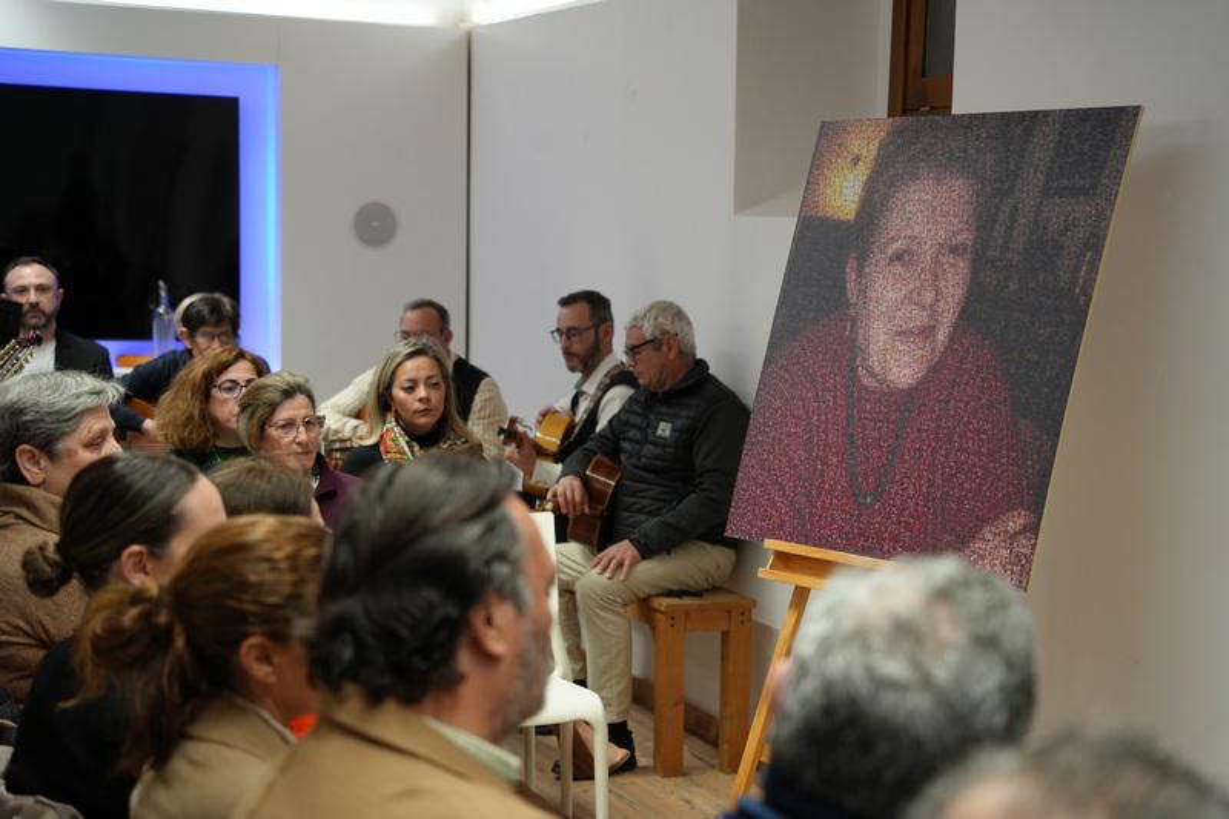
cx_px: 614
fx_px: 2491
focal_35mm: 73
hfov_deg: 27.7
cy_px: 410
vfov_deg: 18.7
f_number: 4
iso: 1250
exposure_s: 1/160
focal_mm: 73
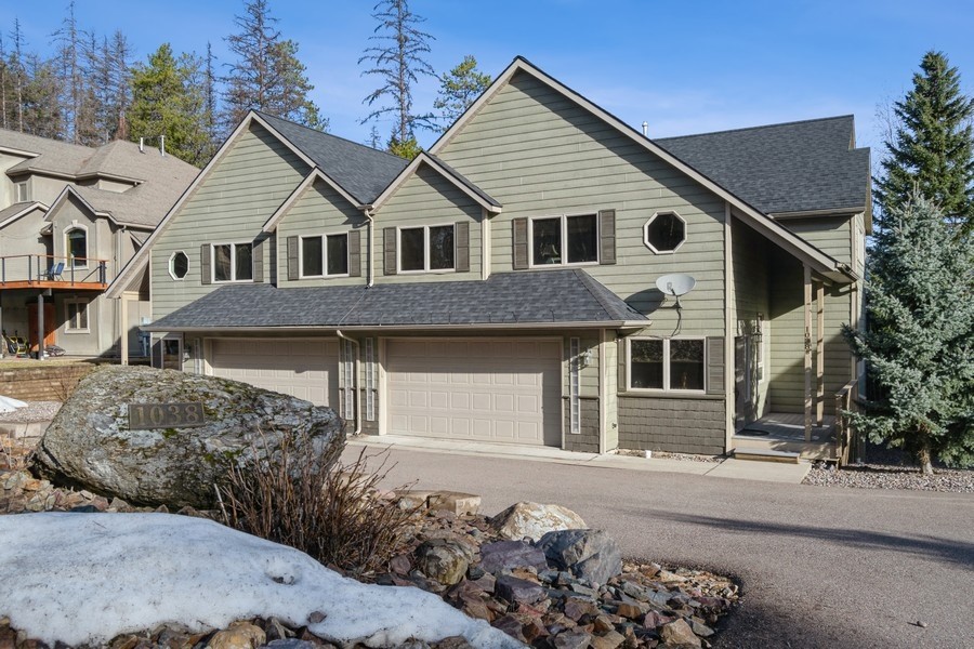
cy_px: 324
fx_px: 730
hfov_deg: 67.4
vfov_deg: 47.9
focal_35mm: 27
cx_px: 487
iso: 100
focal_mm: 18
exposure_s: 1/500
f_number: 6.3
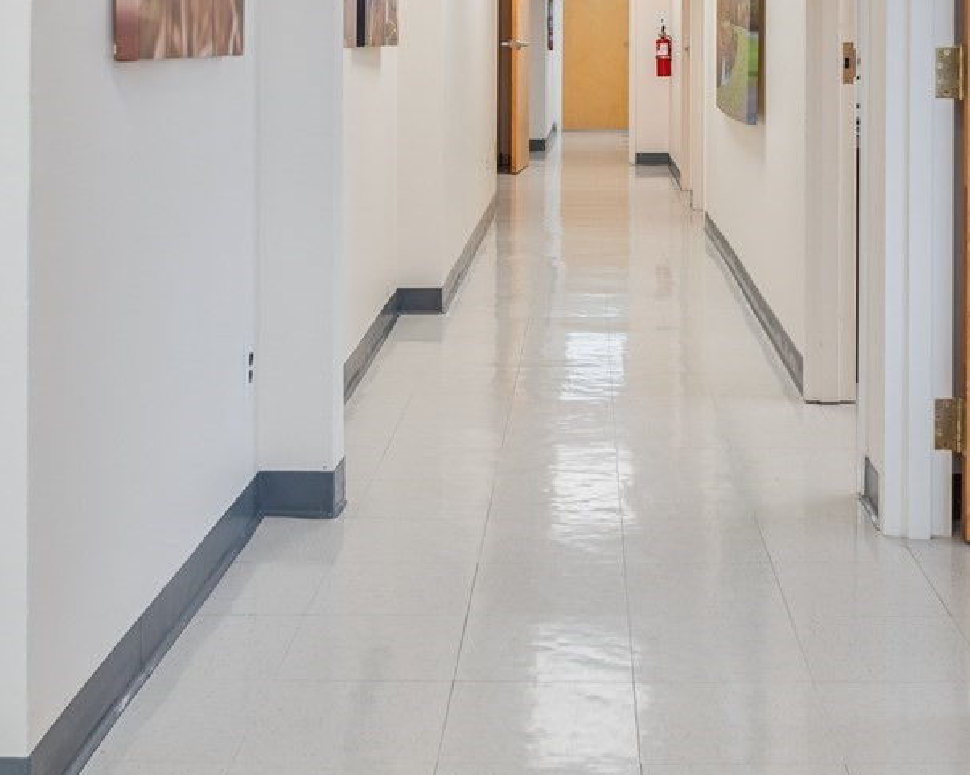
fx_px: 1464
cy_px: 104
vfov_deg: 28.7
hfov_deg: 36.5
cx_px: 590
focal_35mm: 51
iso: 160
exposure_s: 1/100
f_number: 4
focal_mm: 16
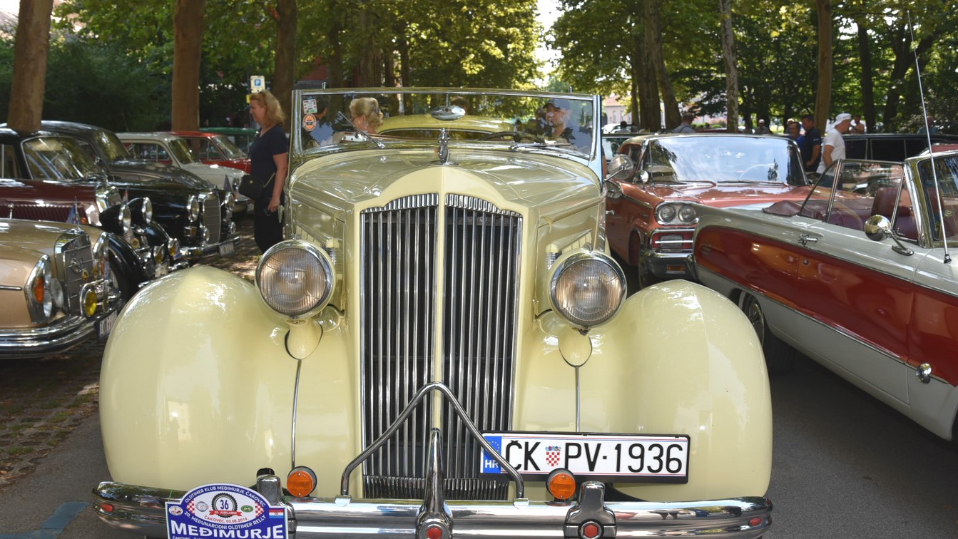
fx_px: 1016
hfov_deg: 50.5
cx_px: 478
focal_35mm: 40
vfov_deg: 29.7
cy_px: 308
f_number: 8
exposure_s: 1/200
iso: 400
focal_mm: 38
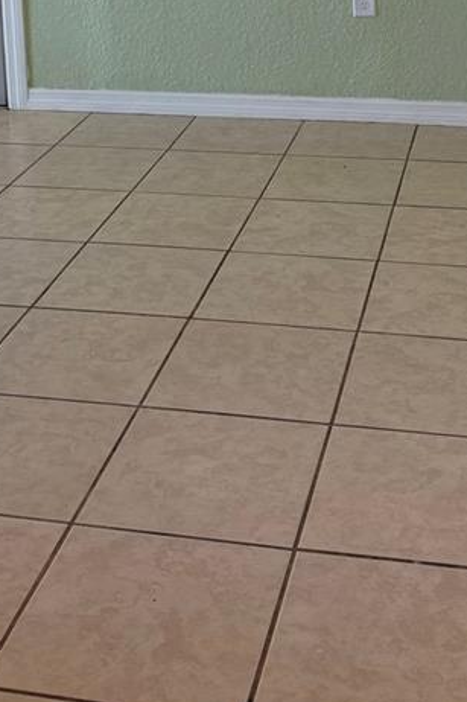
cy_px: -44
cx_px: 225
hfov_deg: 20.9
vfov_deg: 28.5
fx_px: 1266
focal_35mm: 65
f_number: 1.78
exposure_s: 1/120
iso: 160
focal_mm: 6.76
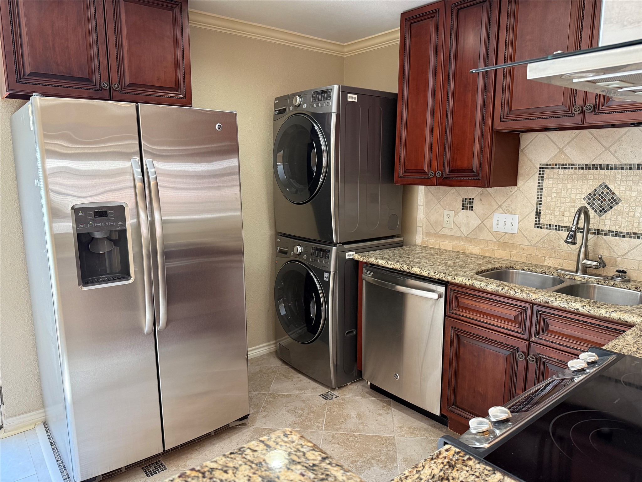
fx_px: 445
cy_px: 241
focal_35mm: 24
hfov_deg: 71.6
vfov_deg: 56.8
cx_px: 321
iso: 250
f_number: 1.78
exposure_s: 1/60
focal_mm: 6.76
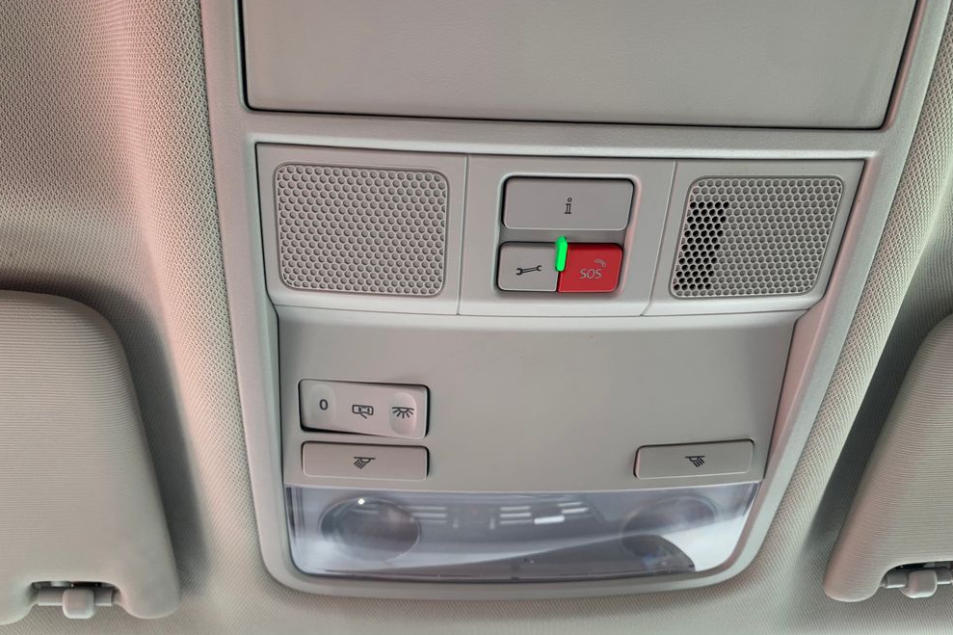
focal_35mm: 28
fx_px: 741
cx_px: 471
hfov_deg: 65.5
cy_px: 343
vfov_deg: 46.3
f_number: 1.8
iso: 25
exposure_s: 1/122
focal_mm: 4.25
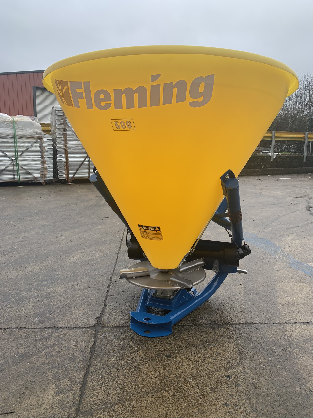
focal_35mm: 26
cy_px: 209
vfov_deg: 67.3
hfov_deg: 53.1
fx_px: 313
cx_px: 156
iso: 25
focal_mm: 4.25
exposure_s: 1/407
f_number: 1.8
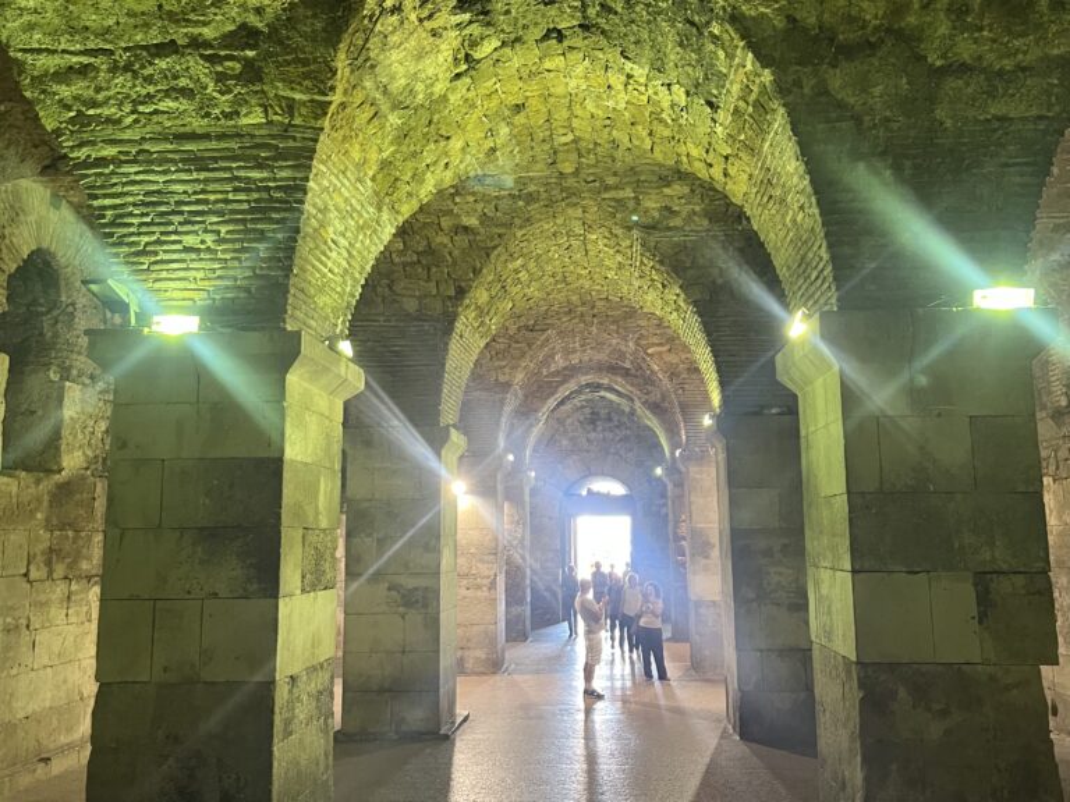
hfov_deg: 67.3
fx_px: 804
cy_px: 401
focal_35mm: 26
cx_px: 535
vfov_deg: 53.1
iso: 400
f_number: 1.6
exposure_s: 1/33
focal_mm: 5.1
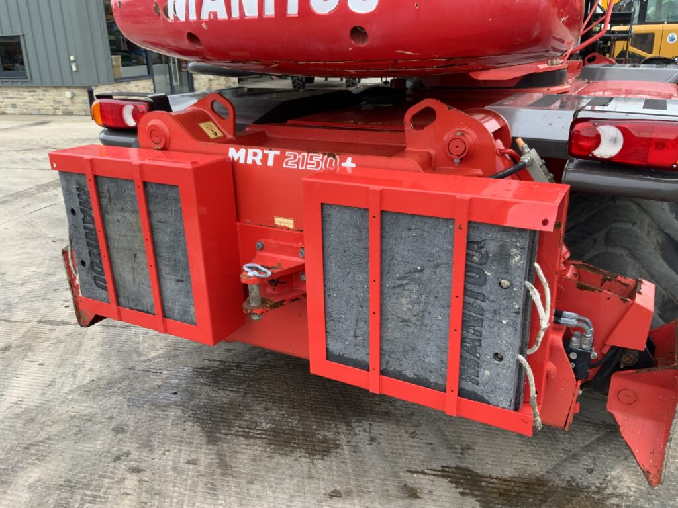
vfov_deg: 48.2
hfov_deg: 61.7
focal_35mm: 29
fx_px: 568
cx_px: 339
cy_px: 254
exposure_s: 1/122
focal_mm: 3
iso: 32
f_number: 1.8
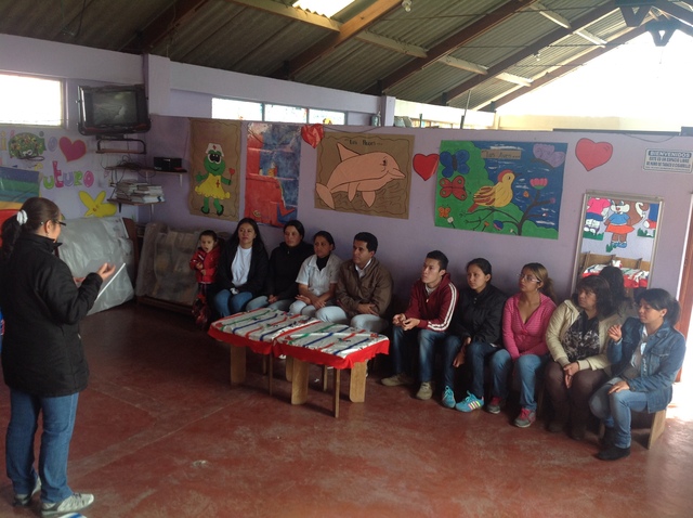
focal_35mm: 35
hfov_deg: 52.7
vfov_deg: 40.6
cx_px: 346
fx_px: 700
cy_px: 259
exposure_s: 1/40
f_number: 2.4
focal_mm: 4.28
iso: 64
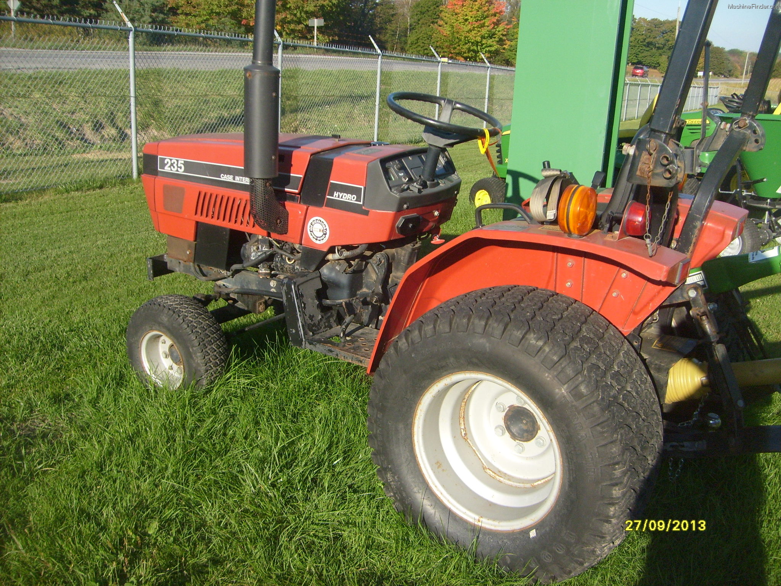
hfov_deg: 52.6
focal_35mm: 35
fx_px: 790
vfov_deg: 40.7
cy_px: 293
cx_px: 390
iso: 80
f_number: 7.1
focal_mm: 5.8
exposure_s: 1/180
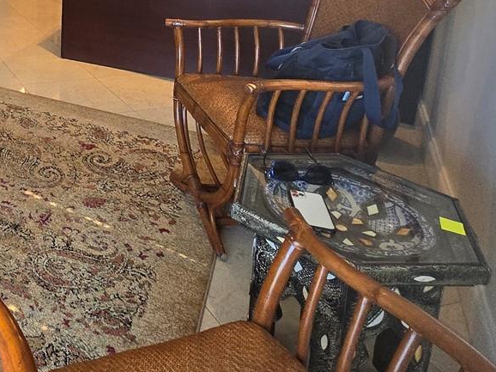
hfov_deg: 39.8
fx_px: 516
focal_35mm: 36
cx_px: -72
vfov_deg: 35.0
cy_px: -19
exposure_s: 1/60
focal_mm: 2.2
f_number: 2.2
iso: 400
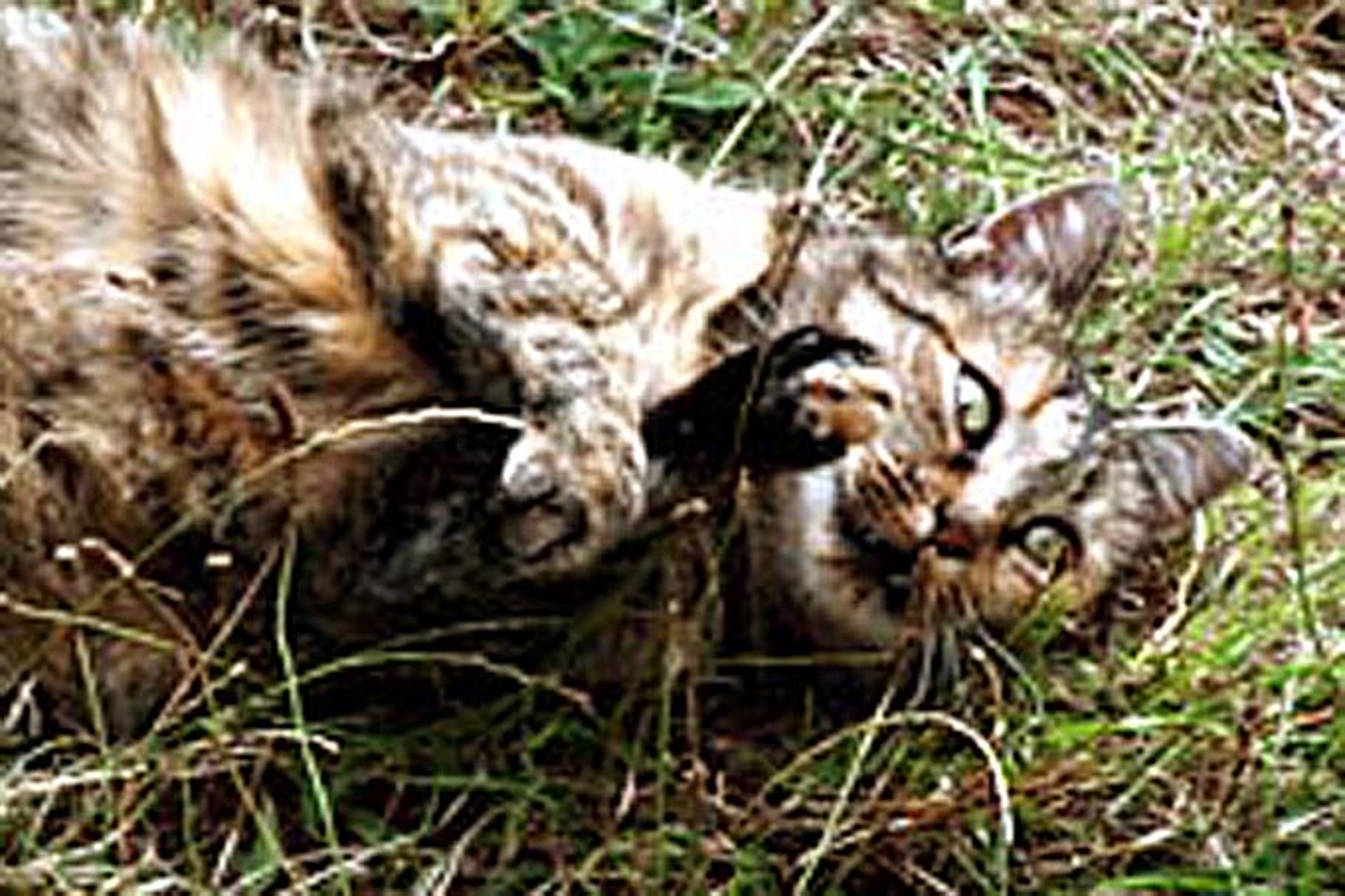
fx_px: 11205
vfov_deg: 4.6
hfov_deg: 6.9
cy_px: 448
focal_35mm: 300
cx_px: 672
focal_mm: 200
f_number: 5.6
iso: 250
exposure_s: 1/500
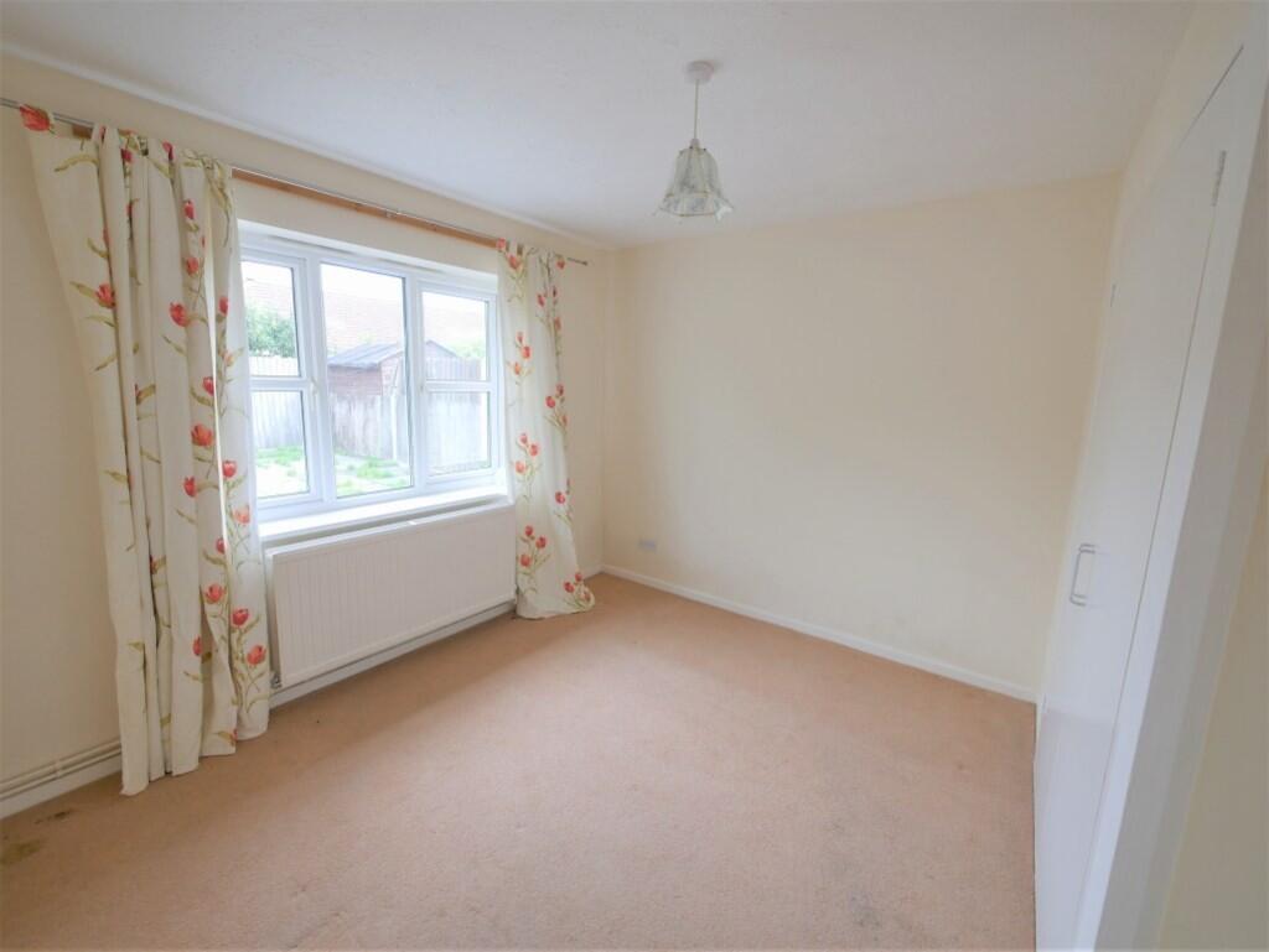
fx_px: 513
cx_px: 634
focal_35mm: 14
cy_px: 476
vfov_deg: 85.7
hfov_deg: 102.0
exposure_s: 1/60
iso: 200
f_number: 4
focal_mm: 7
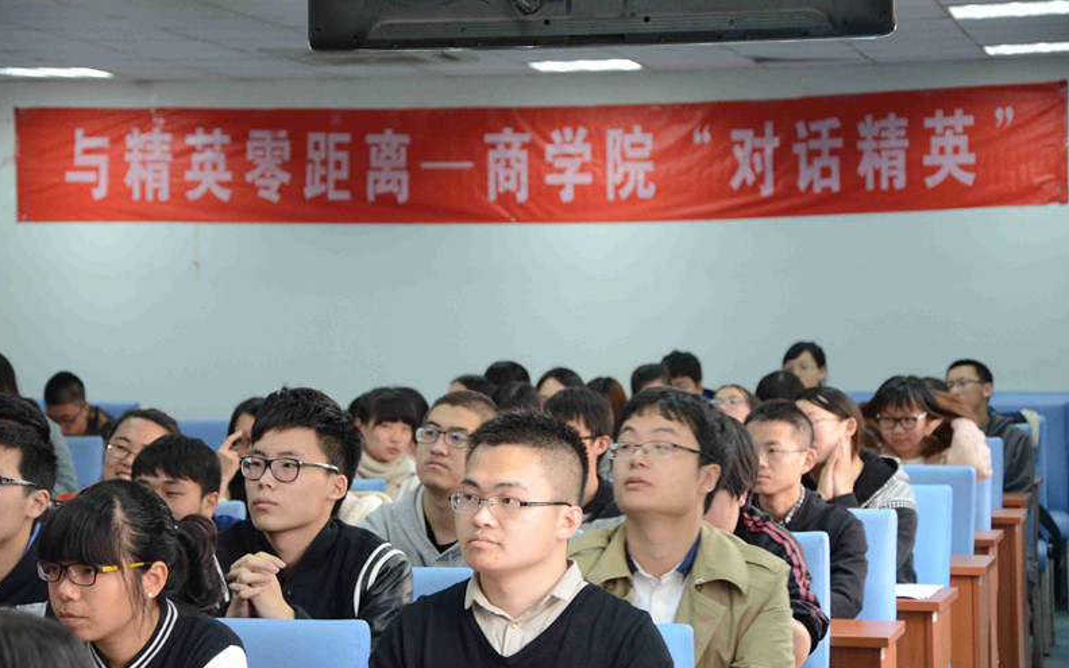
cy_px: 346
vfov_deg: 11.3
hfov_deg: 18.0
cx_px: 532
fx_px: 3365
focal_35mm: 116
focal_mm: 75
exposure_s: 1/50
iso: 2000
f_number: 6.3
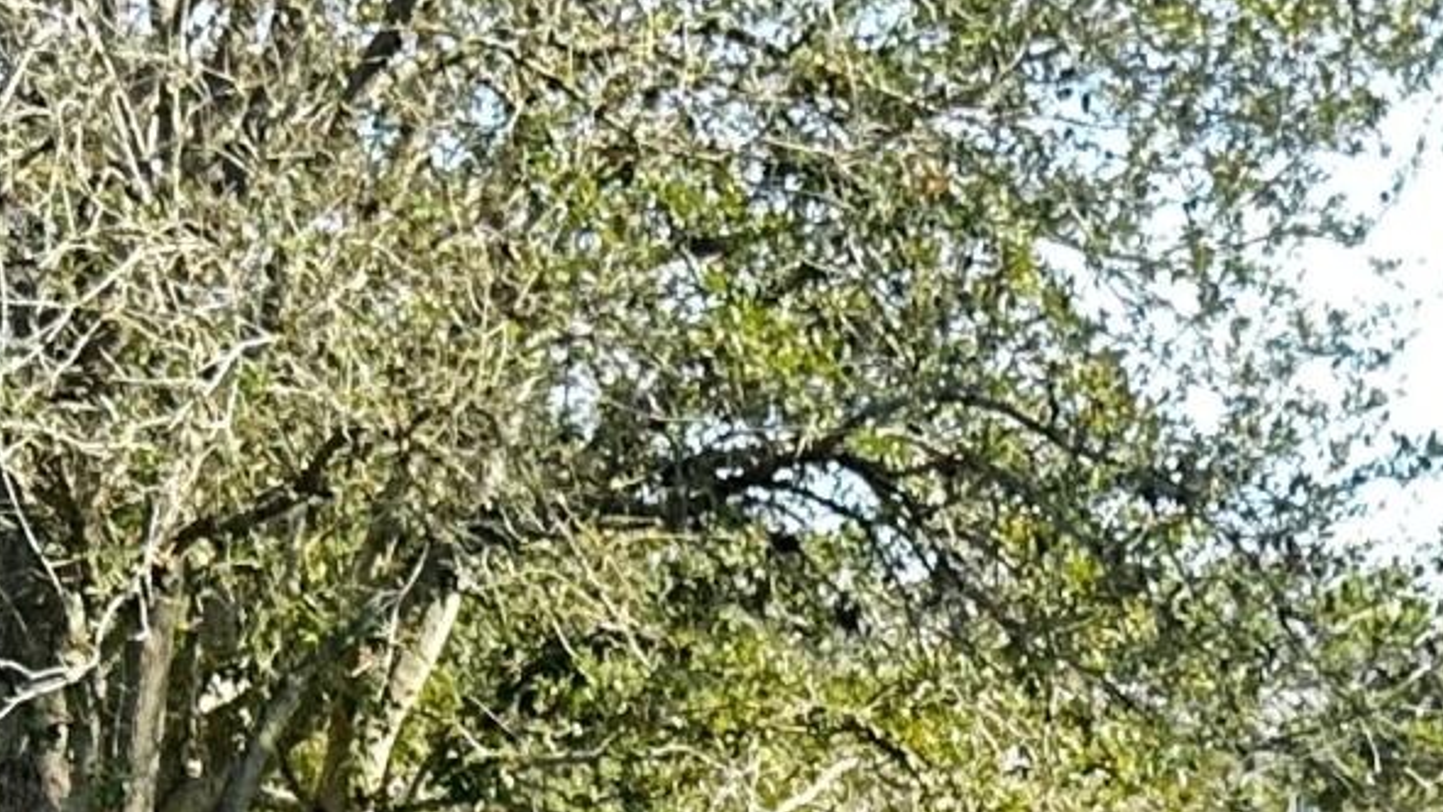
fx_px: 5089
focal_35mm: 133
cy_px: 1964
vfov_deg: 8.3
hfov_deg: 16.0
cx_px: 1225
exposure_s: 1/253
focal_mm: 6.86
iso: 80
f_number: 1.78
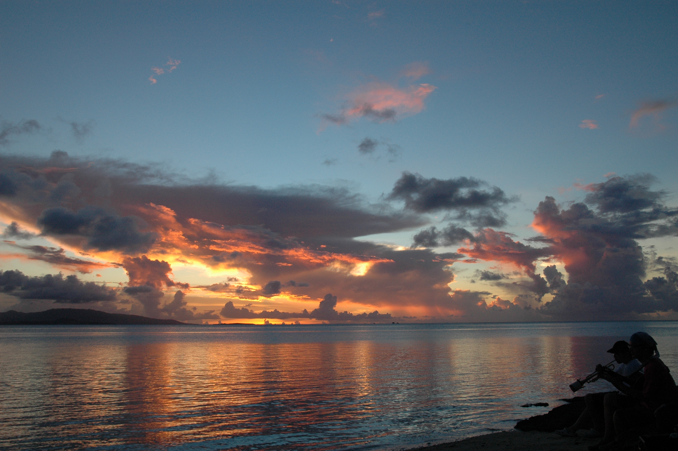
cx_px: 339
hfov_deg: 53.2
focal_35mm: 36
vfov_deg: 36.8
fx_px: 677
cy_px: 226
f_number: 6.3
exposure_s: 1/160
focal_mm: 24
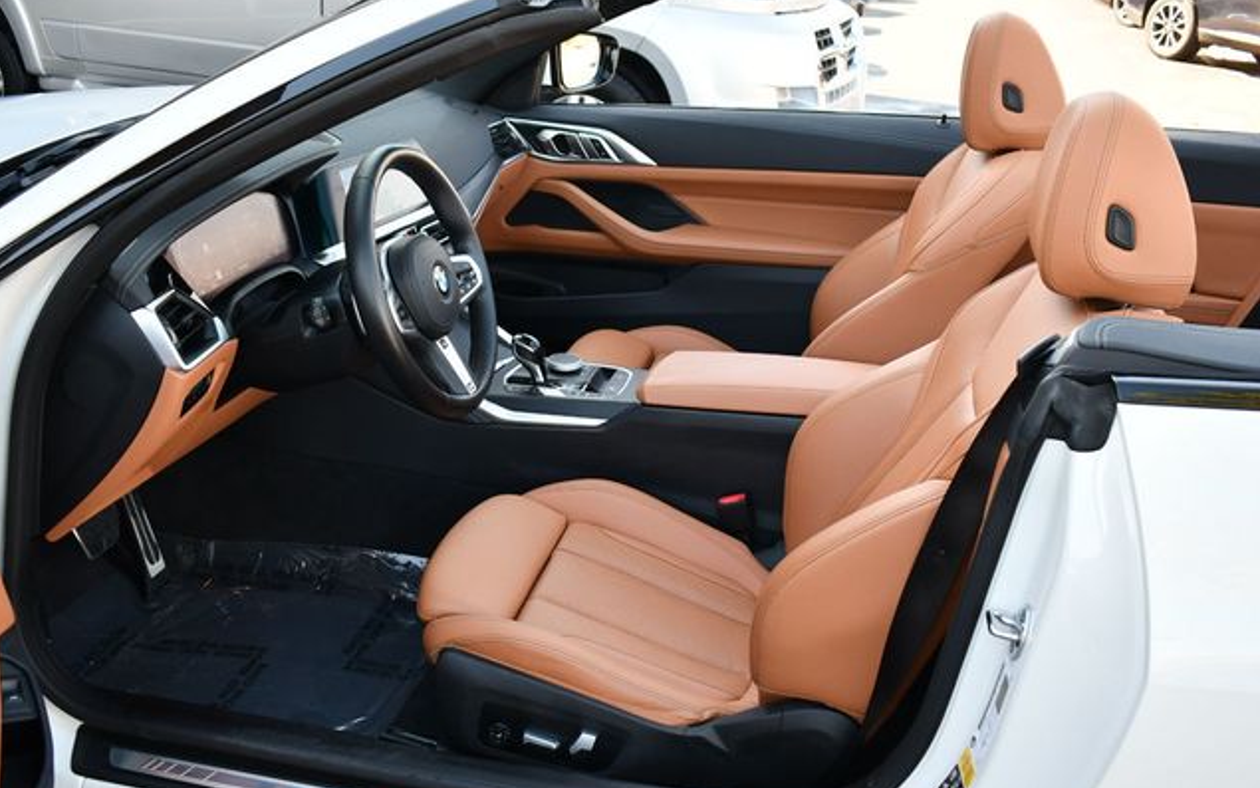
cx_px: 627
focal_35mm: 37
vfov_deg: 34.4
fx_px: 1271
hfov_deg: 52.7
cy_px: 411
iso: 400
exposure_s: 1/250
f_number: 3.5
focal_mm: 18
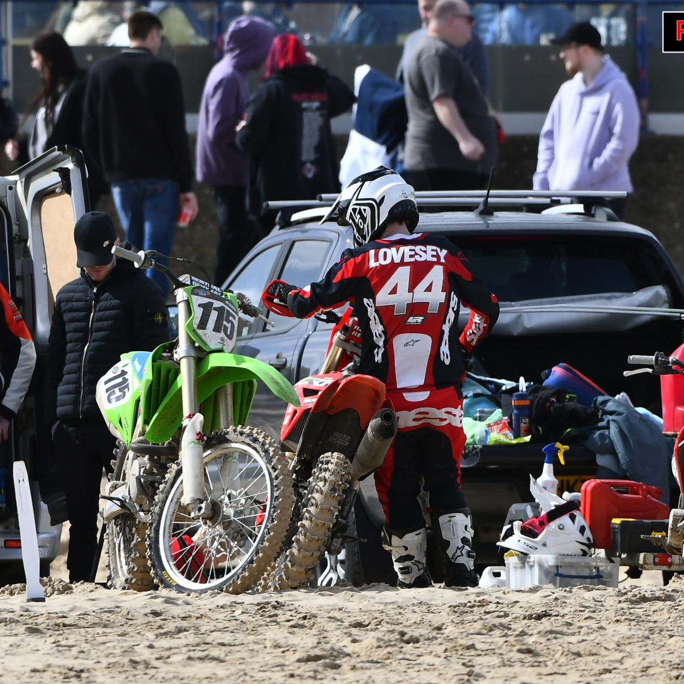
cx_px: 311
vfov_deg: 2.8
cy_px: 341
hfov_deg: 2.8
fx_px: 14151
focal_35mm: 633
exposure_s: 1/1000
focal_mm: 330
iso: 220
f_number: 4.5
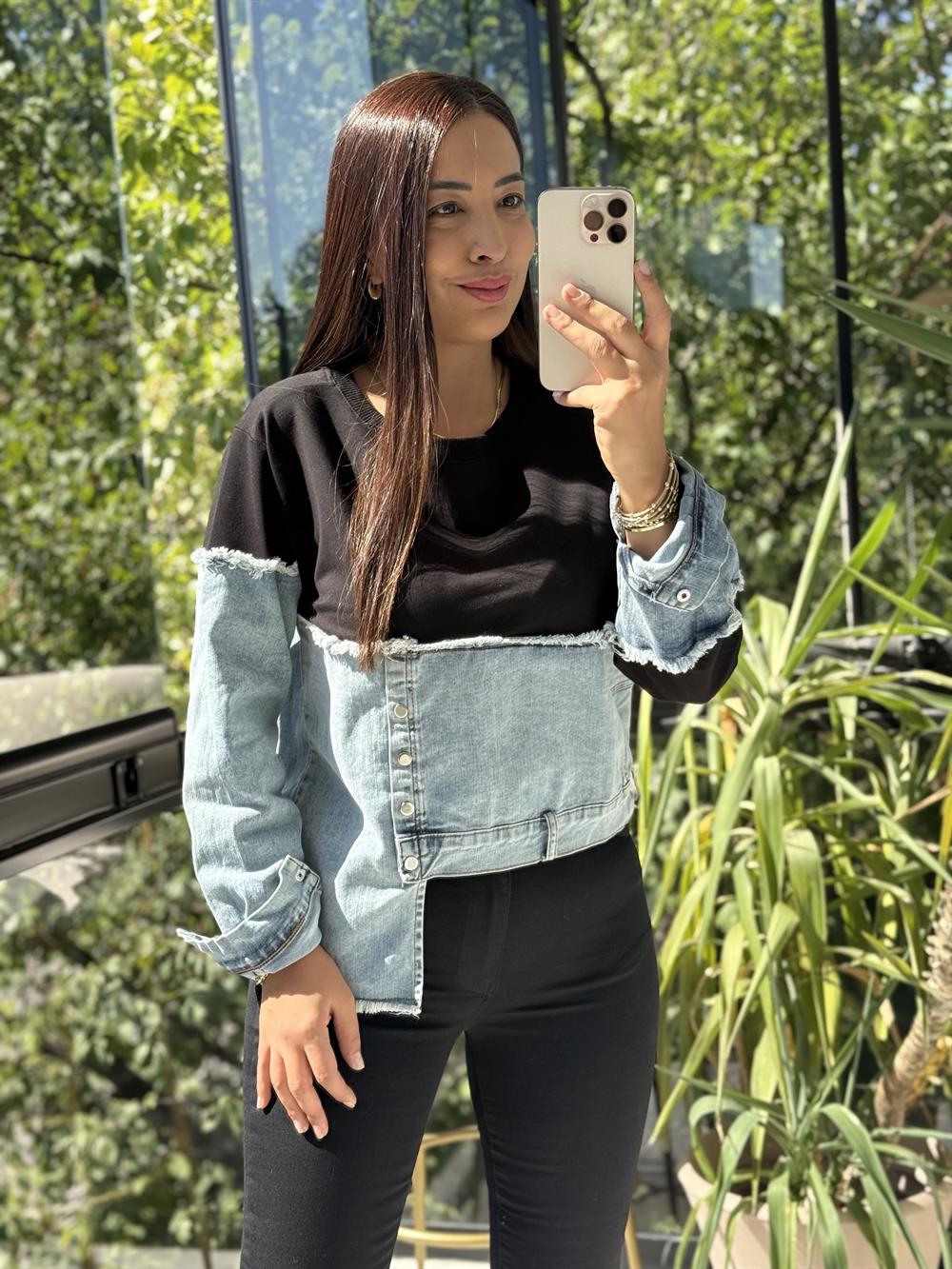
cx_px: 476
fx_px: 1760
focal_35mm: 48
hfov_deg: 30.3
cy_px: 634
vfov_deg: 39.7
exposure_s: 1/652
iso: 100
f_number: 1.78
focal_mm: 6.76
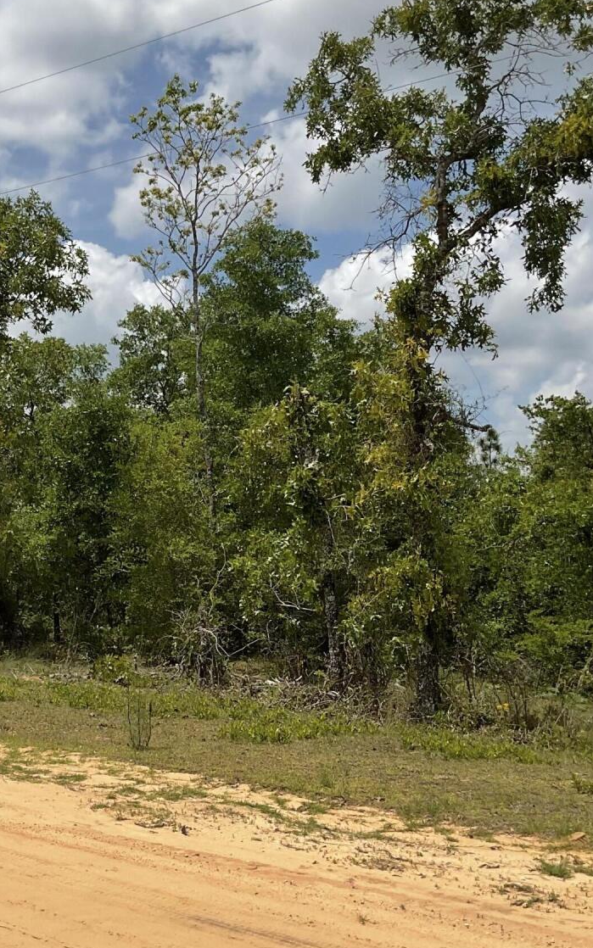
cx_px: 78
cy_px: 459
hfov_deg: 23.1
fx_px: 1422
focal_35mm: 55
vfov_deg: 36.9
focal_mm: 3
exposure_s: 1/4065
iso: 16
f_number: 1.8
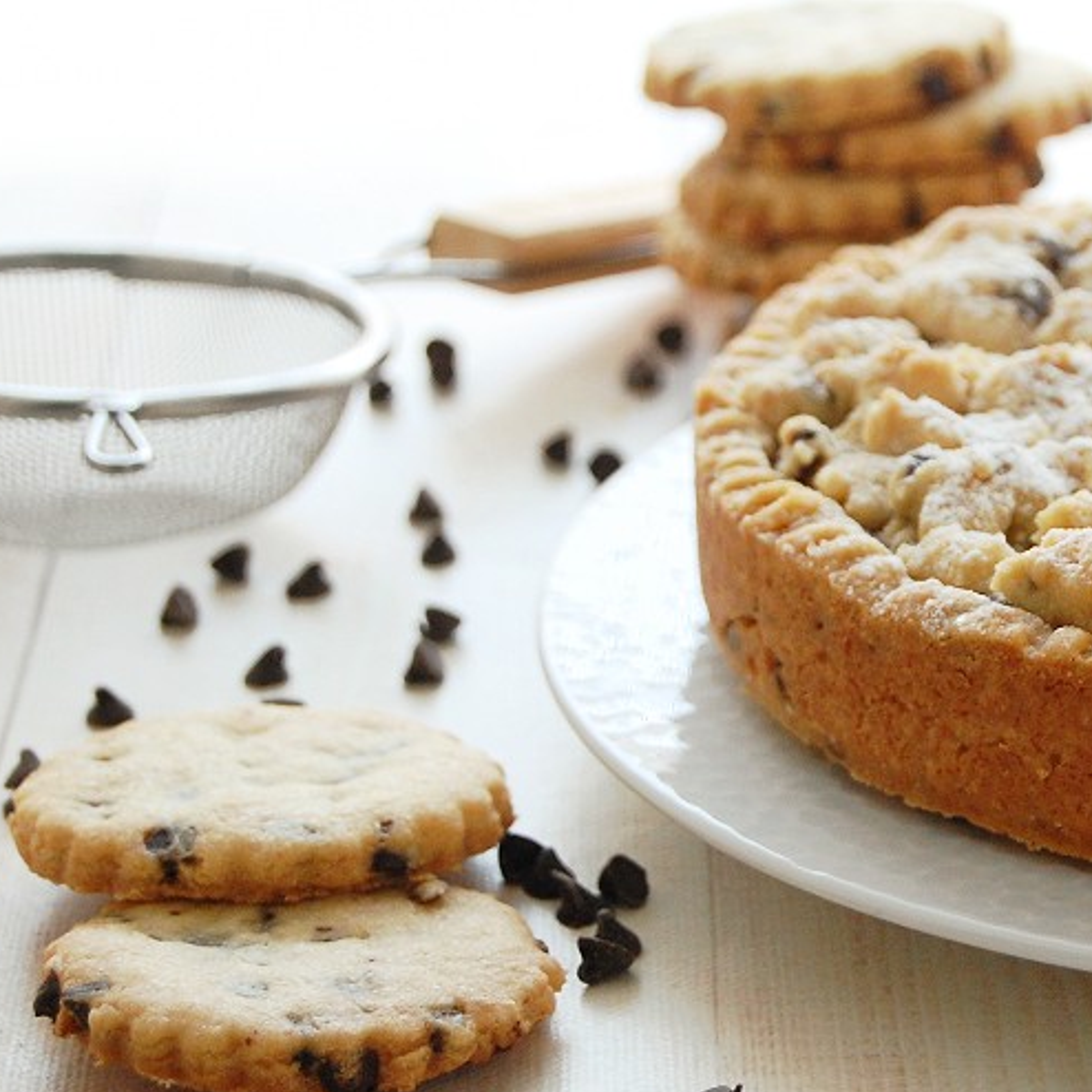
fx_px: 4604
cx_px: 931
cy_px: 518
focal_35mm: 129
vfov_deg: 13.5
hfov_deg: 13.4
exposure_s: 1/30
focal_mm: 50
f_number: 5.6
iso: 800
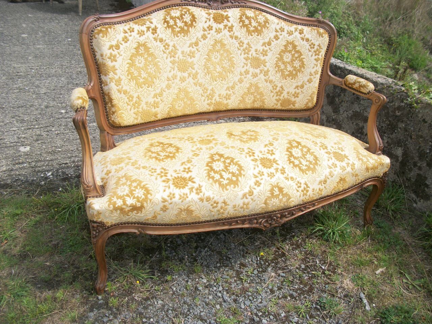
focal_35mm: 32
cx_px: 216
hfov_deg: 56.8
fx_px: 399
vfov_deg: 44.2
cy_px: 162
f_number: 8.8
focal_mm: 5.7
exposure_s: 1/160
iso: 80
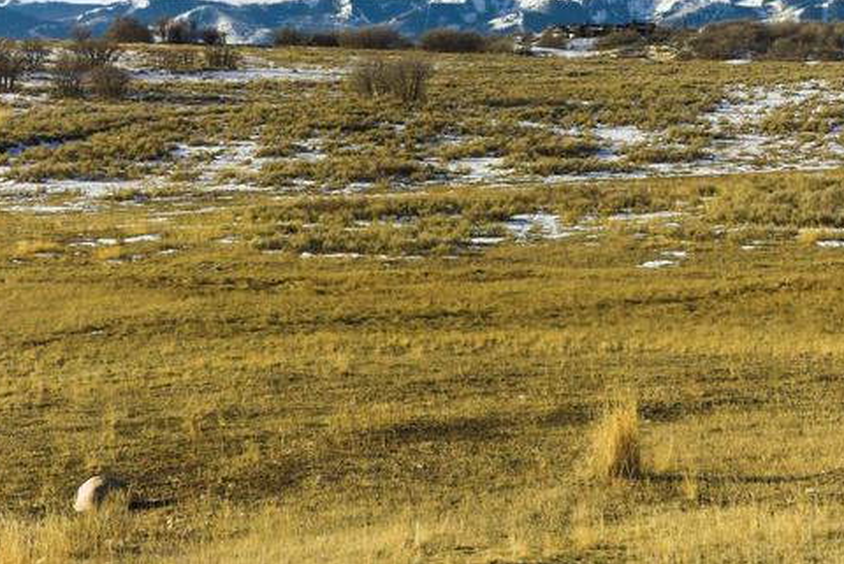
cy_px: -36
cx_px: 429
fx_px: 1854
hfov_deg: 25.6
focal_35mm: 79
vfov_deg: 16.8
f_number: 9
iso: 800
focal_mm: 37
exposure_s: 1/800
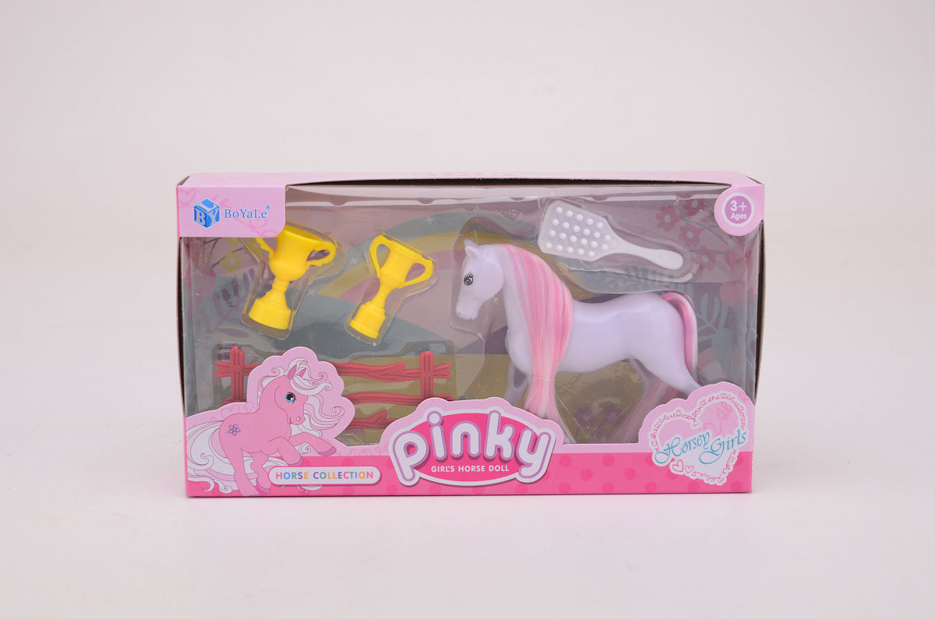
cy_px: 310
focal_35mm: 63
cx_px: 468
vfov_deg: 21.5
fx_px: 1633
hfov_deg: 32.0
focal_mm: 42
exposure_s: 1/125
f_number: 13
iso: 100
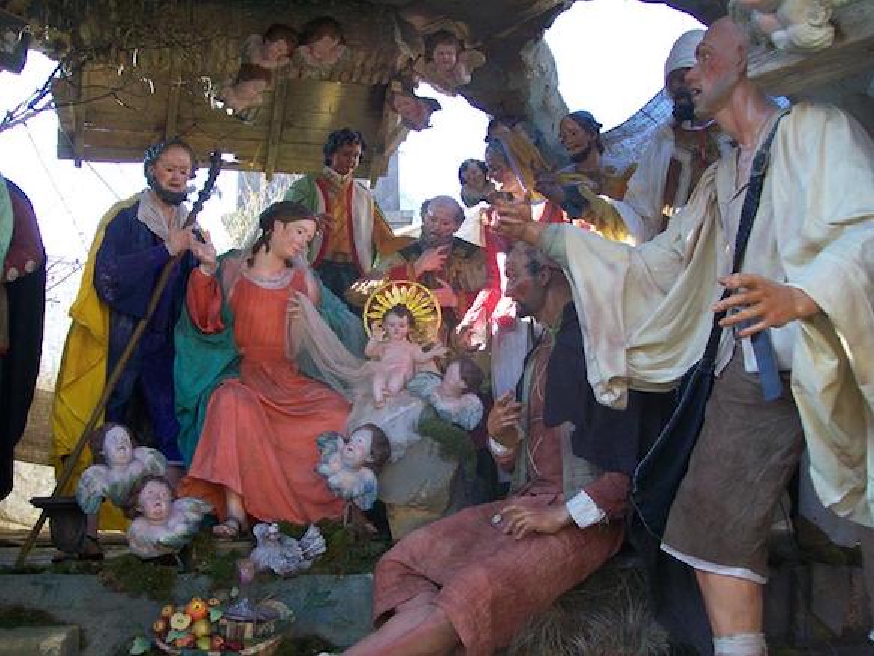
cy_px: 328
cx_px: 437
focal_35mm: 36
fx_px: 909
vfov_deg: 39.7
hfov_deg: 51.4
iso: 64
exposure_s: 1/125
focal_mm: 6
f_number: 2.7
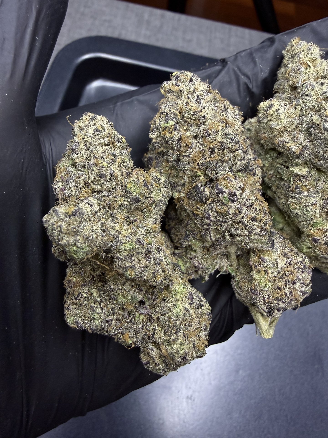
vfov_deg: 71.6
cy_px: 219
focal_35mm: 24
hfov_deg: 56.8
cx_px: 164
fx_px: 303
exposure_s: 1/50
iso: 200
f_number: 2.2
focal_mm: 2.22
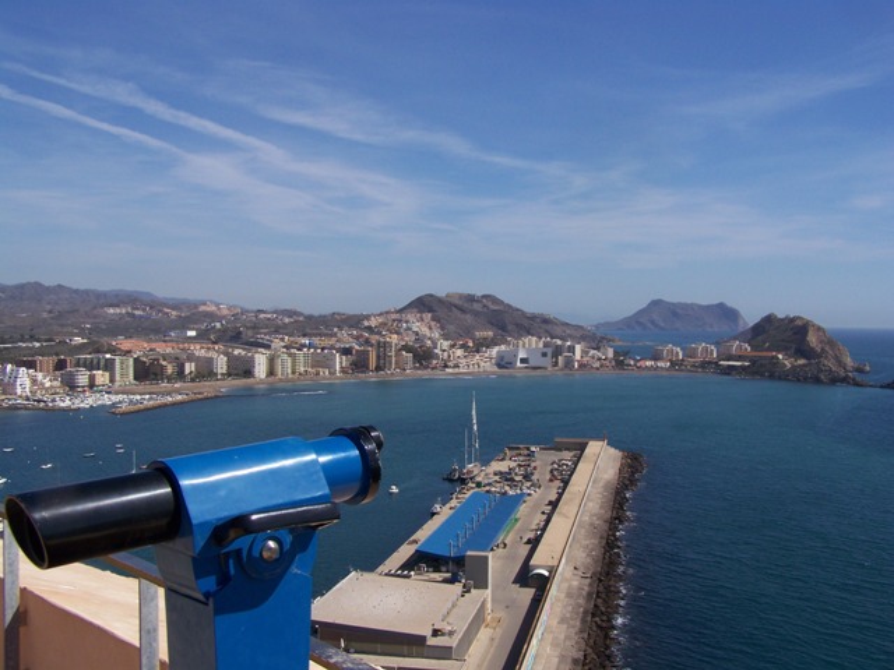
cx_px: 447
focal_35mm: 38
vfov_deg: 37.7
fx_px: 981
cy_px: 335
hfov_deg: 49.0
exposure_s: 1/500
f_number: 5.6
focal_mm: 6.3
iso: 64
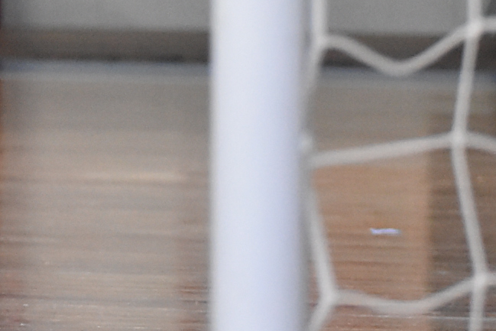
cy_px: -329
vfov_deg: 1.9
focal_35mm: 706
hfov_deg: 2.9
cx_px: -495
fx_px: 9729
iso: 3200
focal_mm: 102
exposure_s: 1/320
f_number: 2.8
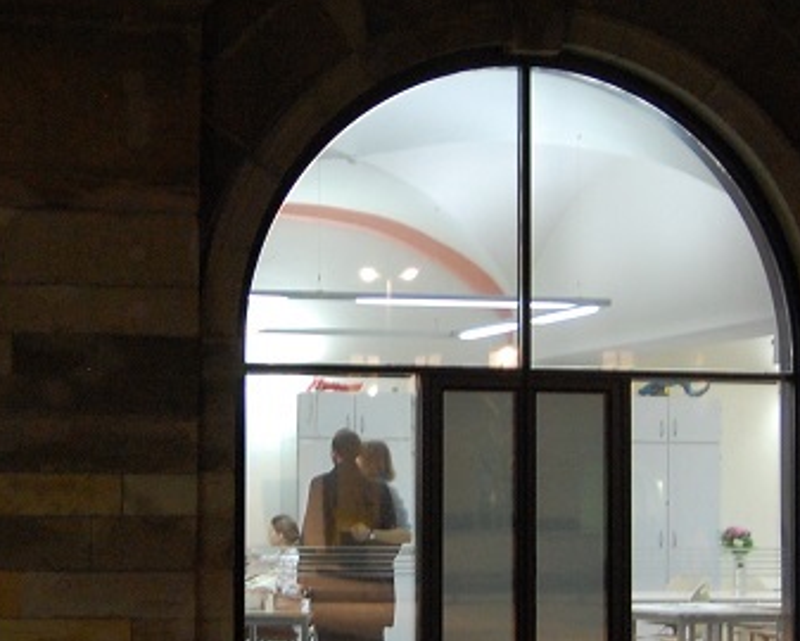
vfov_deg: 13.9
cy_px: 328
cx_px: 242
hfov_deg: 17.2
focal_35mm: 111
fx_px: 2630
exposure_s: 1/10
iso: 800
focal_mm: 26
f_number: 4
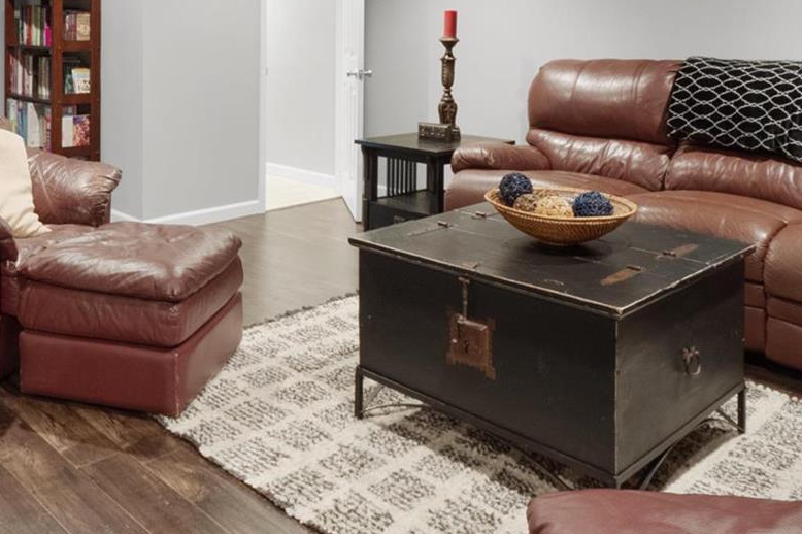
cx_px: 254
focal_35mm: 37
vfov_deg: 33.2
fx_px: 824
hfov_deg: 50.8
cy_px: 13
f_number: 8
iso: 400
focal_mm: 9
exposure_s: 2.5
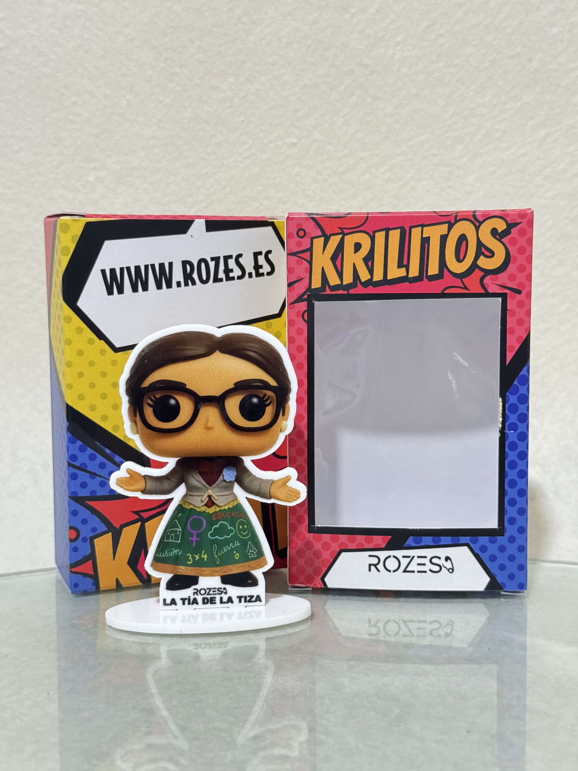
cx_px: 289
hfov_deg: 30.3
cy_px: 386
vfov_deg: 39.7
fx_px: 1069
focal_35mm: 48
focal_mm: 6.76
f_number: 1.78
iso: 800
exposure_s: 1/27
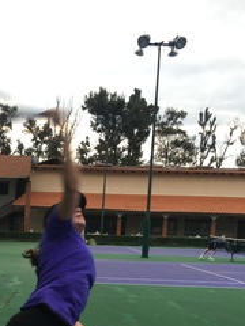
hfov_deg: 24.4
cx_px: 15
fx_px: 547
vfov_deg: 31.2
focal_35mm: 58
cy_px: 314
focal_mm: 4.15
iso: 40
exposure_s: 1/120
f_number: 2.2
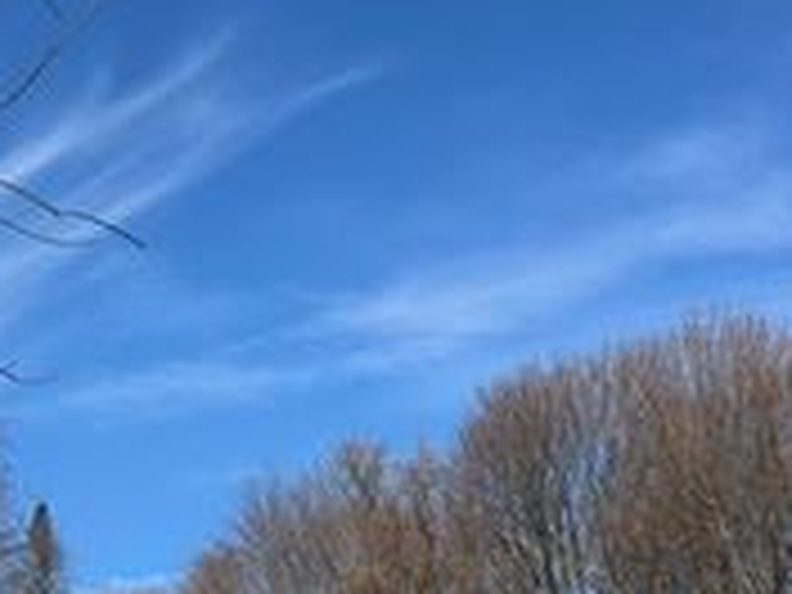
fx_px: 1556
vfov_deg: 20.4
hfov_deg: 27.7
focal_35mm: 68
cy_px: 691
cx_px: 104
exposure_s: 1/3953
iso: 80
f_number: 1.78
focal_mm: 6.76
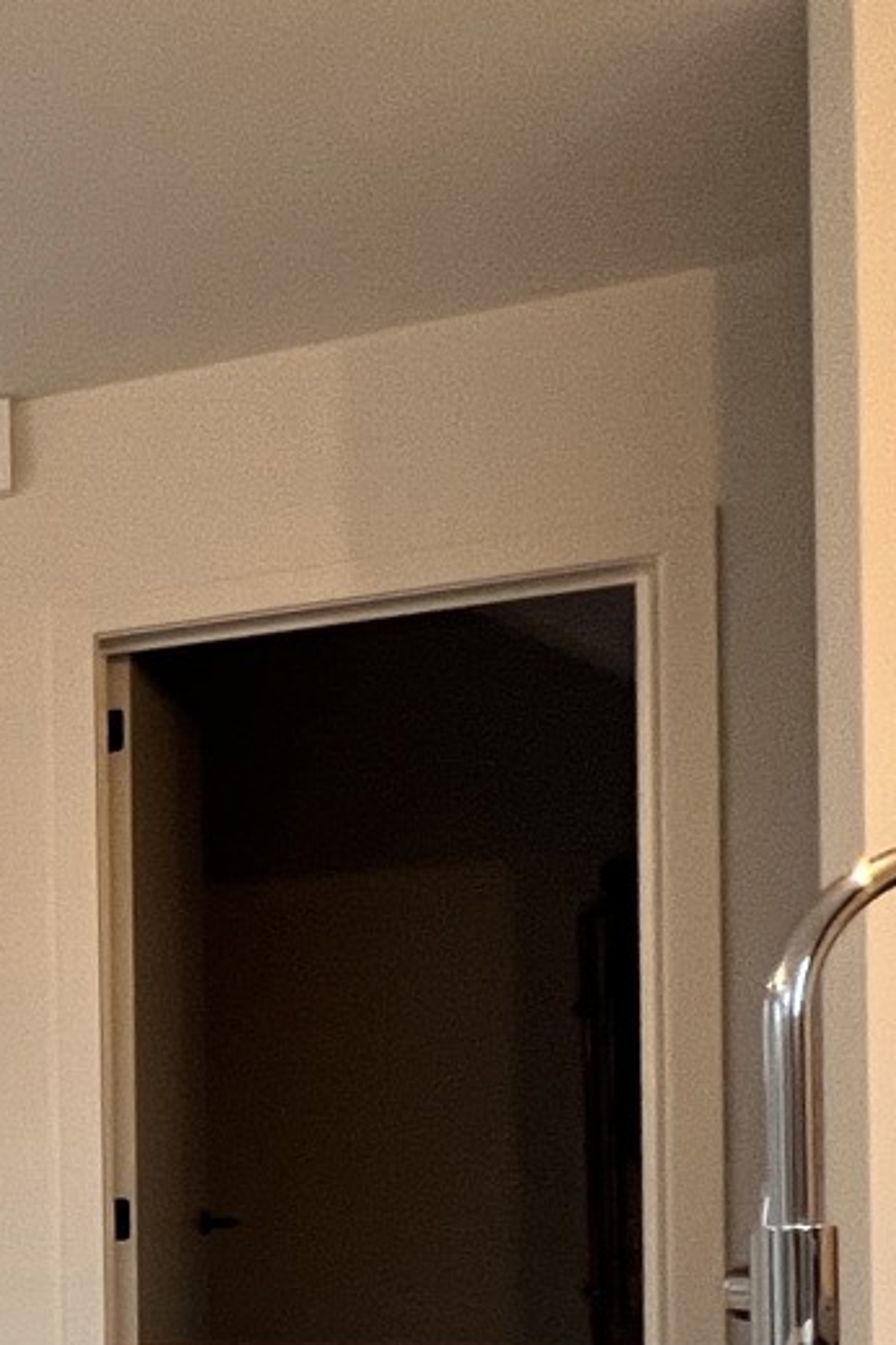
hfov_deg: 16.6
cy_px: 1247
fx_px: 1867
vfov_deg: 36.7
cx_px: -1072
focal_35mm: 50
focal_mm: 1.57
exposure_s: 1/100
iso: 200
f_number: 1.8
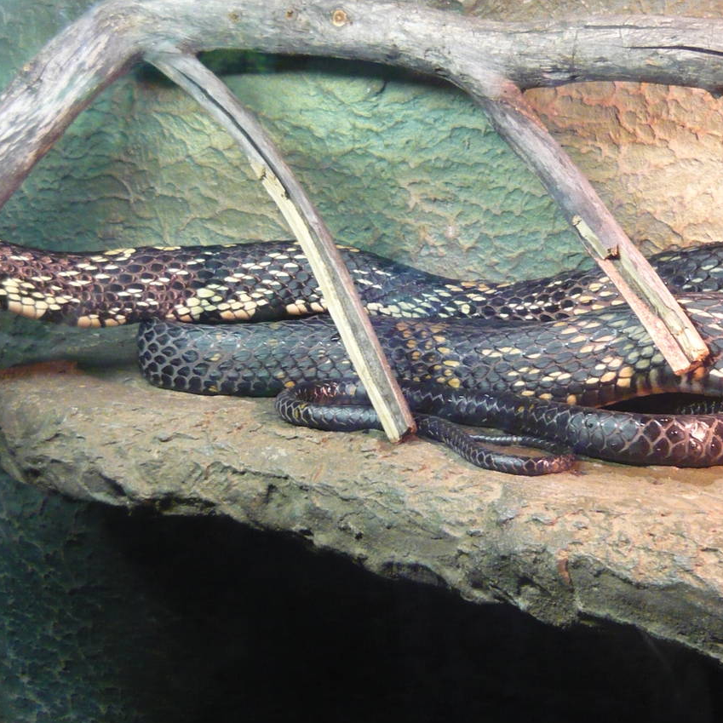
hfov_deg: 30.9
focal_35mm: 55
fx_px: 1300
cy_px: 326
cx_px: 268
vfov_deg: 31.1
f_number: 2.8
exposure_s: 1/15
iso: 400
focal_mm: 5.5
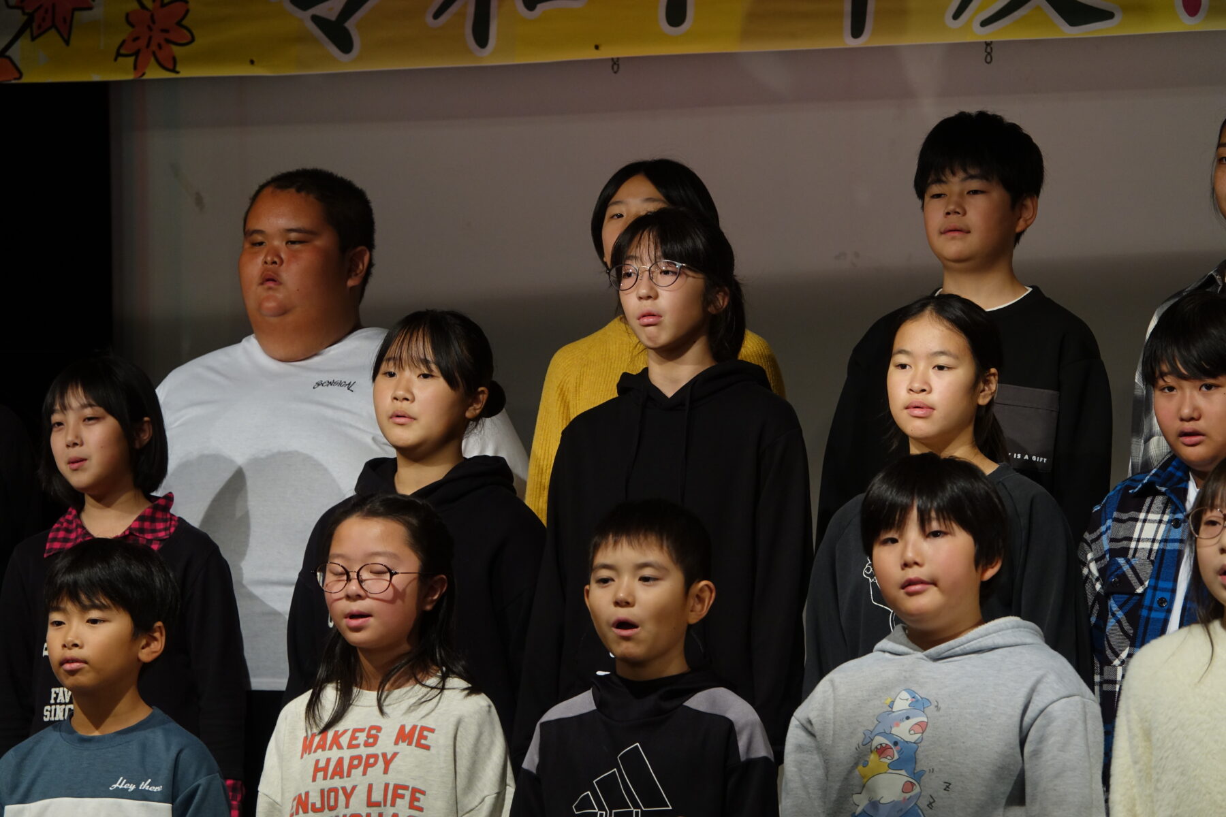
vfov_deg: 5.2
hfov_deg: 7.7
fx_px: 9058
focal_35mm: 266
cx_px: 613
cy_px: 408
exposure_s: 1/80
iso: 400
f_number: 4
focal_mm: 97.49
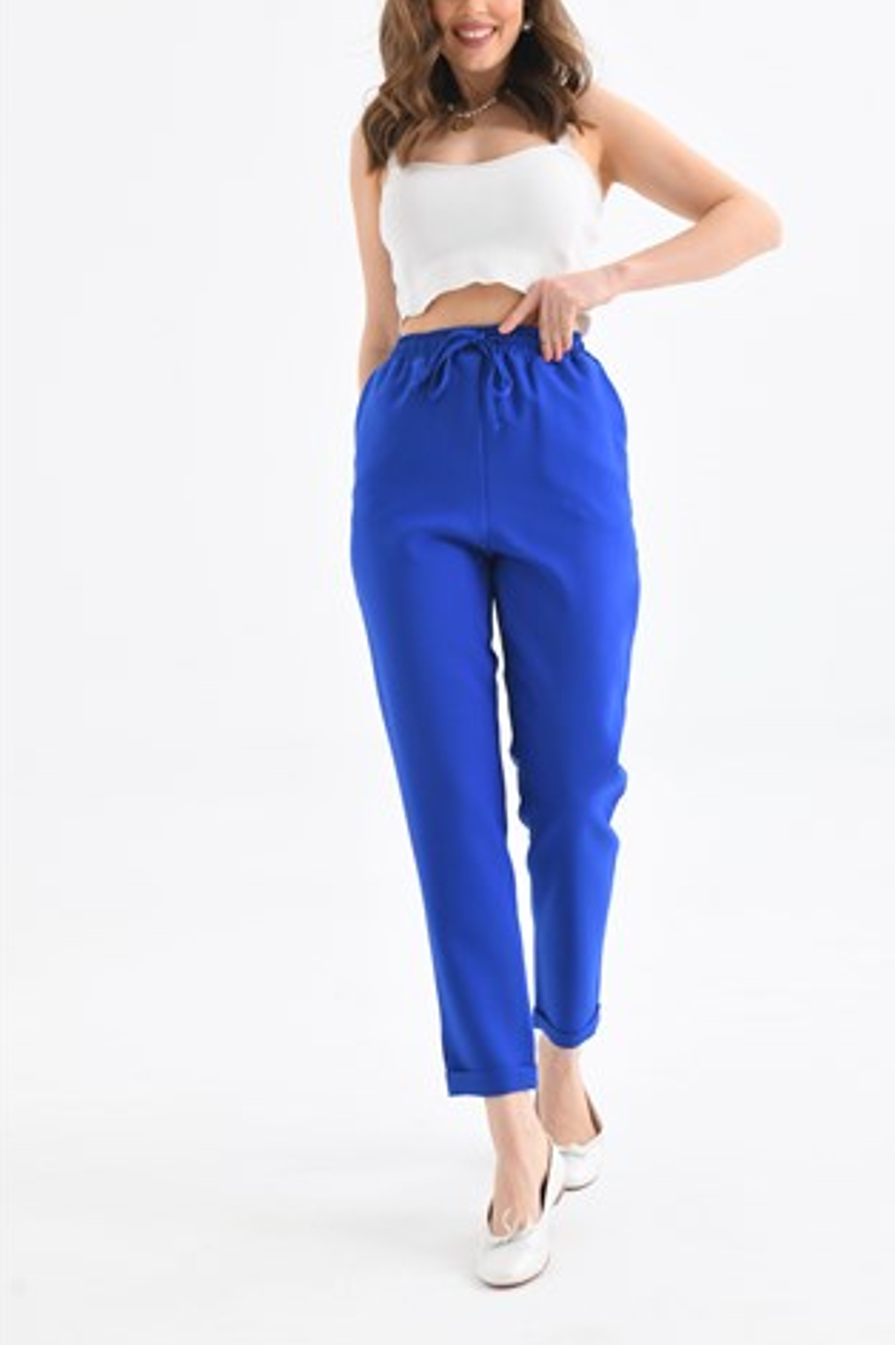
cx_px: 533
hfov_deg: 23.3
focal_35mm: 58
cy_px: 581
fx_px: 2166
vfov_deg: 34.5
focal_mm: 48
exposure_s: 1/125
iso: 160
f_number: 6.3
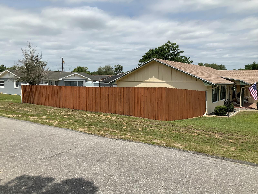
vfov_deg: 48.2
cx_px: 129
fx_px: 216
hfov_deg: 61.7
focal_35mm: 29
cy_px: 97
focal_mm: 3
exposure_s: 1/3534
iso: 20
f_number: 1.8
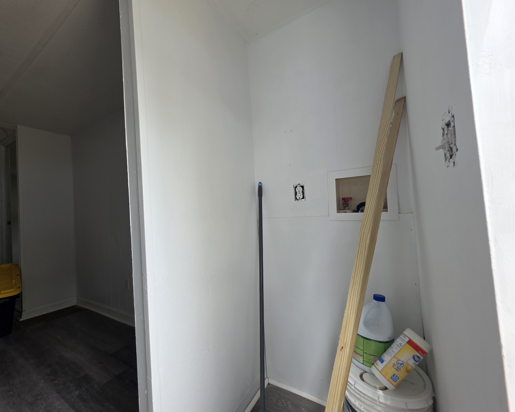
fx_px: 213
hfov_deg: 100.4
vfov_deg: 88.0
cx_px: 232
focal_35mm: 14
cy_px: 207
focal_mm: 2.2
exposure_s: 1/120
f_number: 1.9
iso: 40
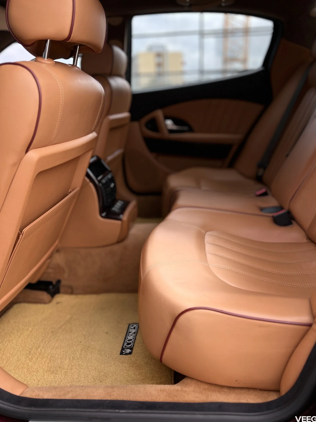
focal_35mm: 27
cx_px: 162
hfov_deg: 51.4
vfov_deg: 65.3
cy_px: 205
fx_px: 329
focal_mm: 5.7
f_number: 1.5
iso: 50
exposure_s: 1/887
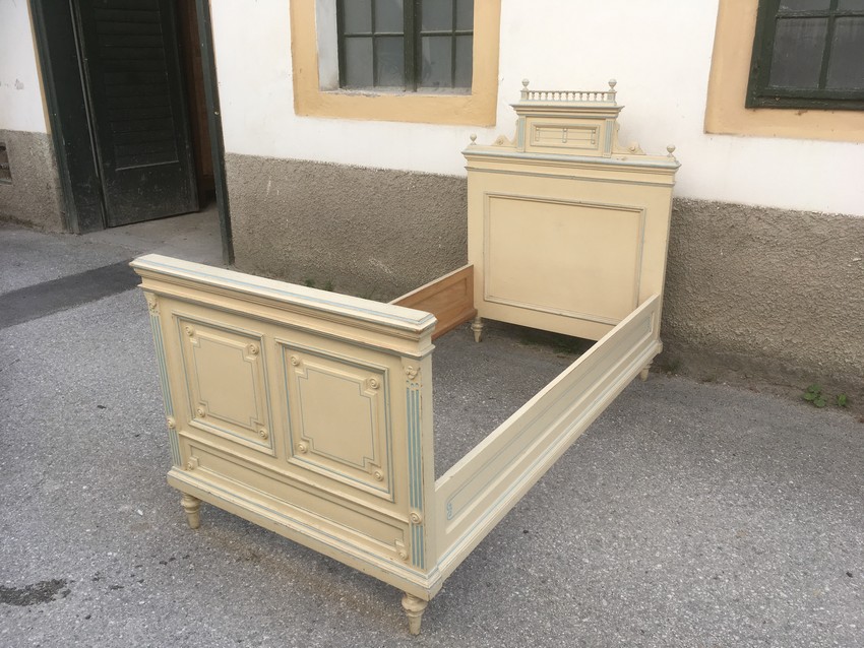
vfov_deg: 48.2
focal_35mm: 29
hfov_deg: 61.6
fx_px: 724
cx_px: 432
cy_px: 324
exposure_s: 1/553
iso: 25
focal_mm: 4.15
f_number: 2.2
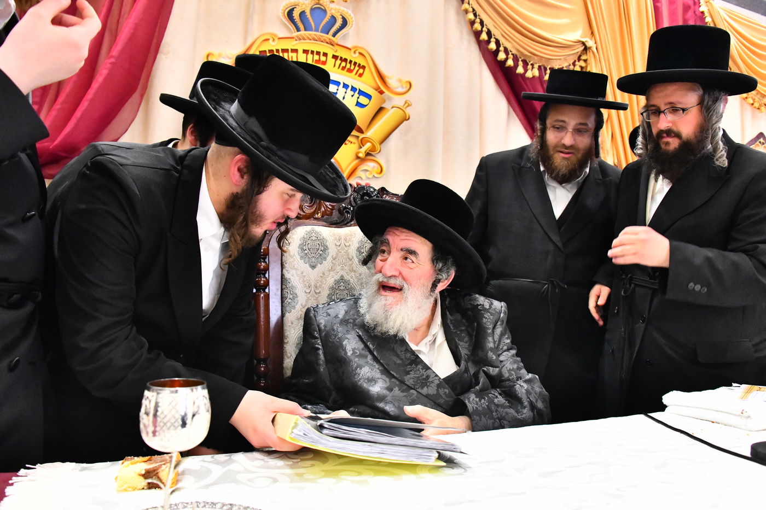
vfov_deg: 46.4
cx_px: 383
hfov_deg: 65.5
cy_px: 255
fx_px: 596
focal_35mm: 28
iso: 6400
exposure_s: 1/200
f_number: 5
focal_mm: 28
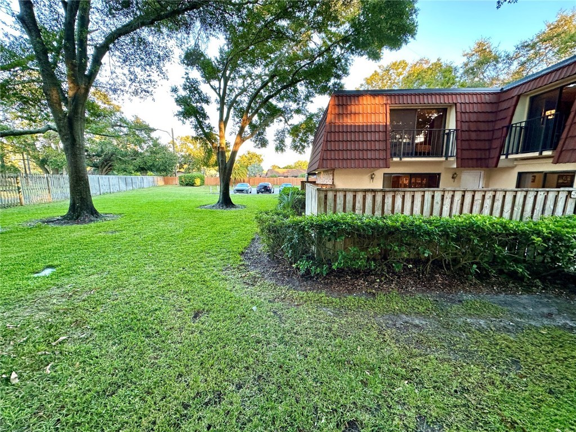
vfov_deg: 85.7
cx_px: 288
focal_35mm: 14
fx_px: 233
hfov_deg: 102.1
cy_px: 216
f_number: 2.2
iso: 100
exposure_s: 1/99
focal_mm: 2.22
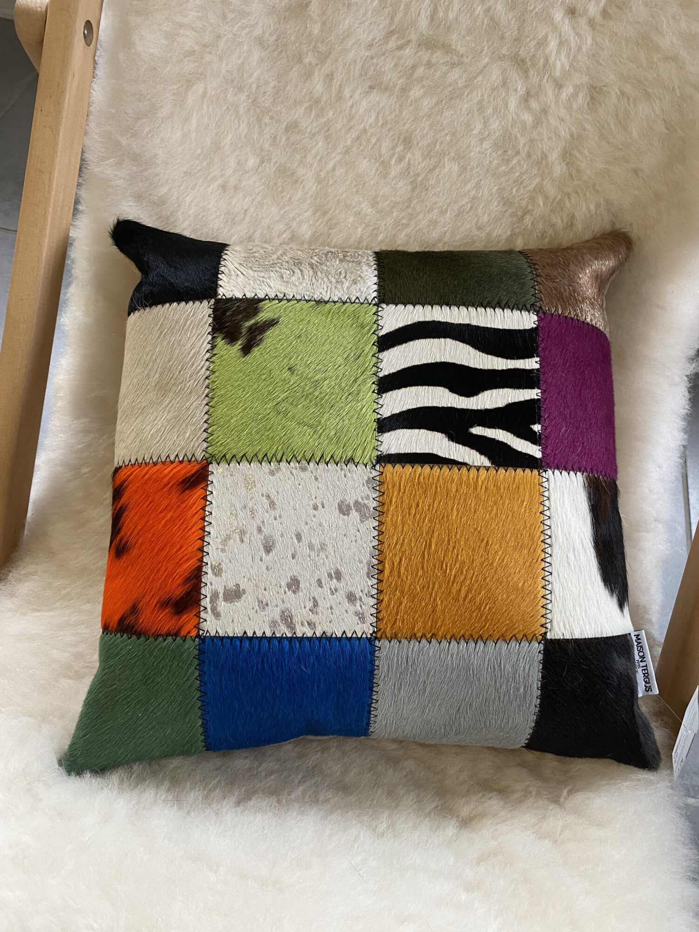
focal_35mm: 26
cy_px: 466
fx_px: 700
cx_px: 350
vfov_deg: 67.3
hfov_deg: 53.1
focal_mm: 4.25
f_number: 1.8
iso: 160
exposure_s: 1/50
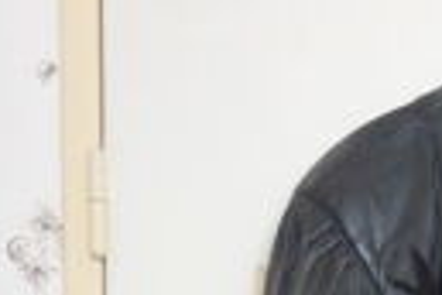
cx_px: 480
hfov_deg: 18.3
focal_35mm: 108
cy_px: 614
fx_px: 1326
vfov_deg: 11.3
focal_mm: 5
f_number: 3.5
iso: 800
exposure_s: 1/5
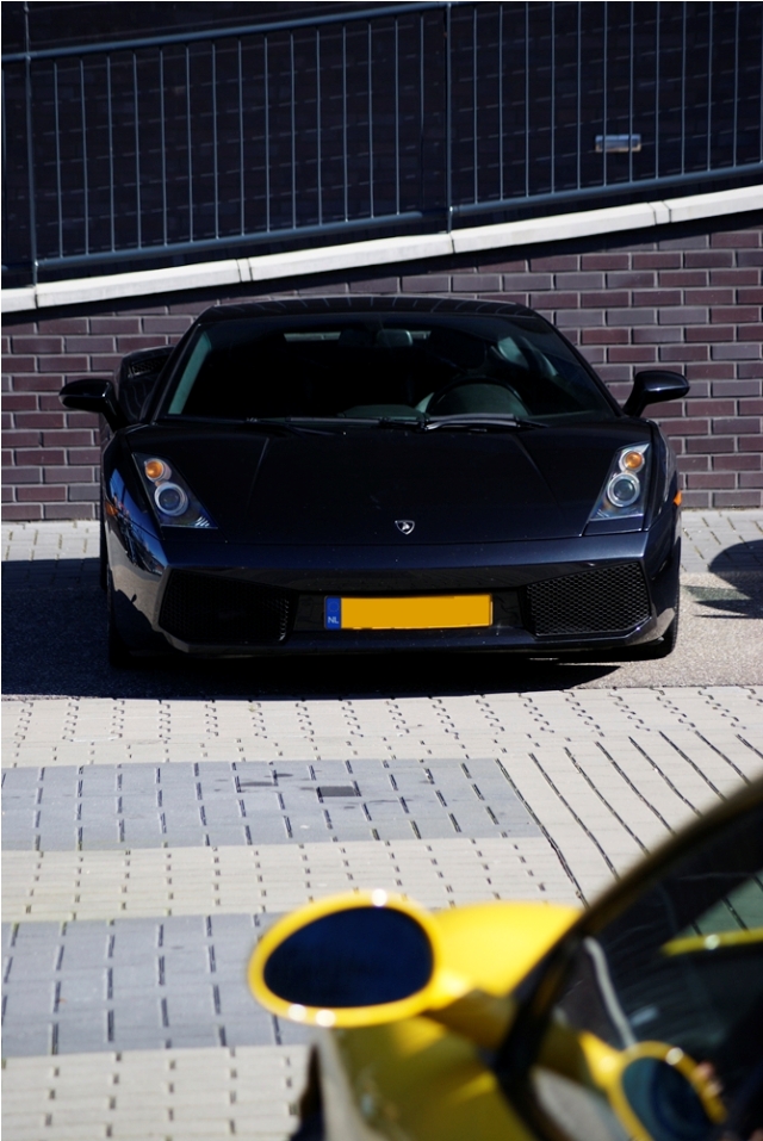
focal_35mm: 135
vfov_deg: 15.2
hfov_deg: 10.2
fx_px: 4282
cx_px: 382
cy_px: 570
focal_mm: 90
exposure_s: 1/160
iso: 100
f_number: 4.5
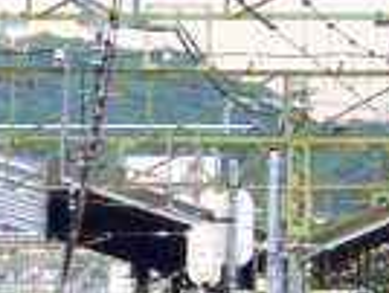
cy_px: 270
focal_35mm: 708
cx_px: -9
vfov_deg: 2.1
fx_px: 7970
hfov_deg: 2.8
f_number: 4.6
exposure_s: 1/125
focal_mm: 39.6
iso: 400
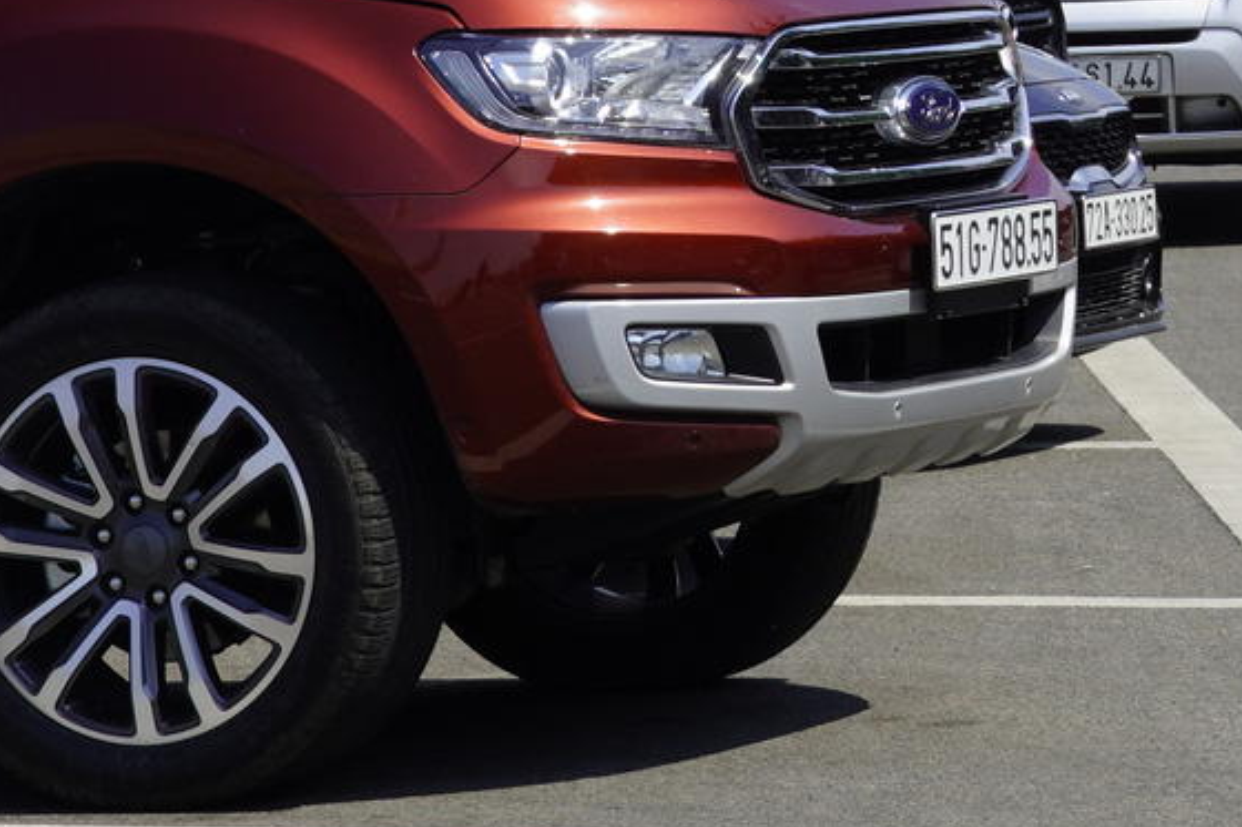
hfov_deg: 7.5
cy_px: -469
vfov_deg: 5.1
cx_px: 2169
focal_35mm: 268
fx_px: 9243
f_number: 11
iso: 100
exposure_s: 1/160
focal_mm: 50
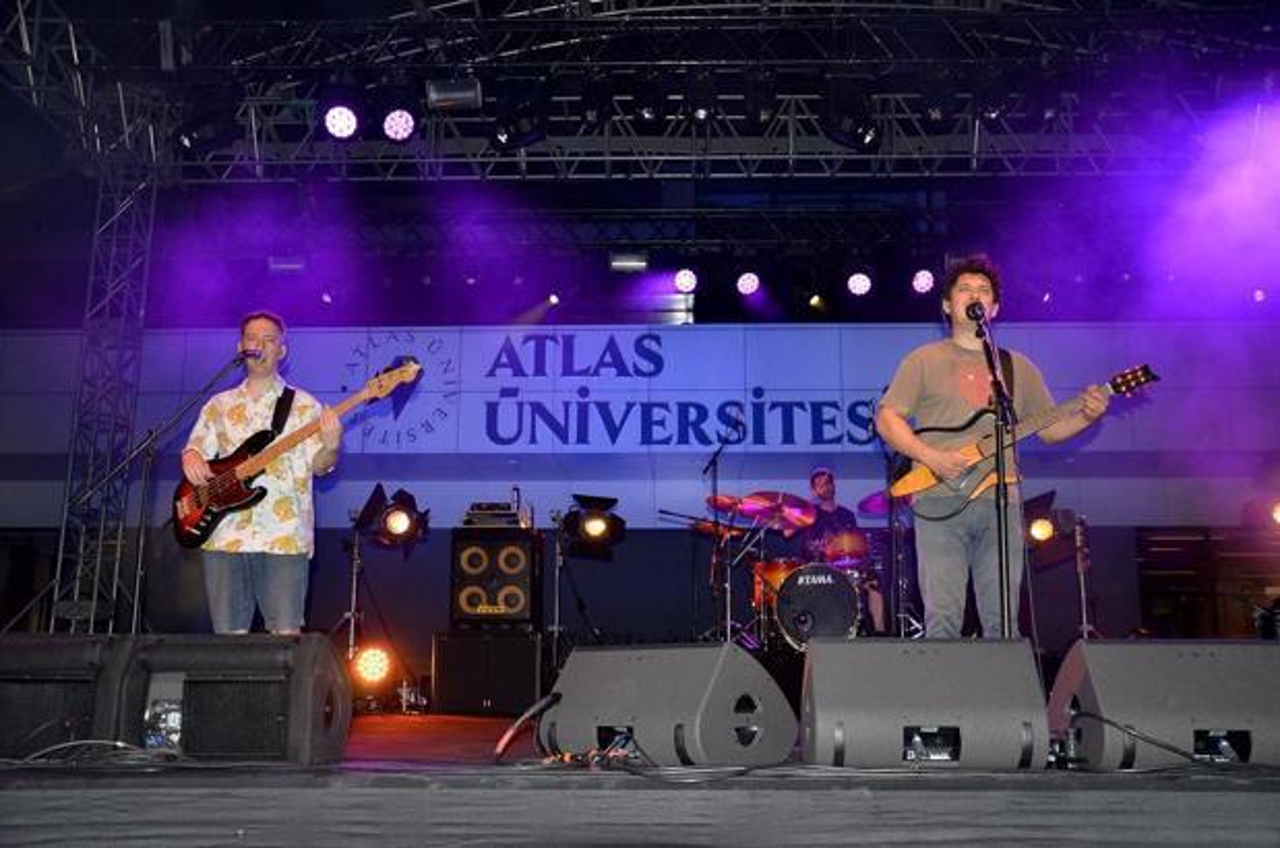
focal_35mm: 33
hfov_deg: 57.3
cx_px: 640
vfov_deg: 39.8
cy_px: 424
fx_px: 1171
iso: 500
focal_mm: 22
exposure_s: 1/250
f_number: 3.8
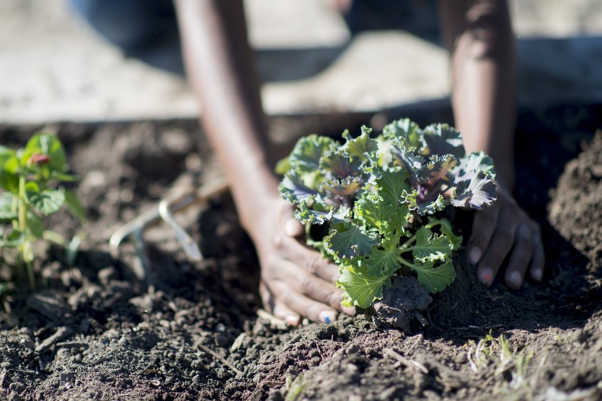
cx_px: 301
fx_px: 1421
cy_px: 200
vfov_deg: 16.1
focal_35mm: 85
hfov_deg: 23.9
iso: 100
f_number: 1.4
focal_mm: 85
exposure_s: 1/4000
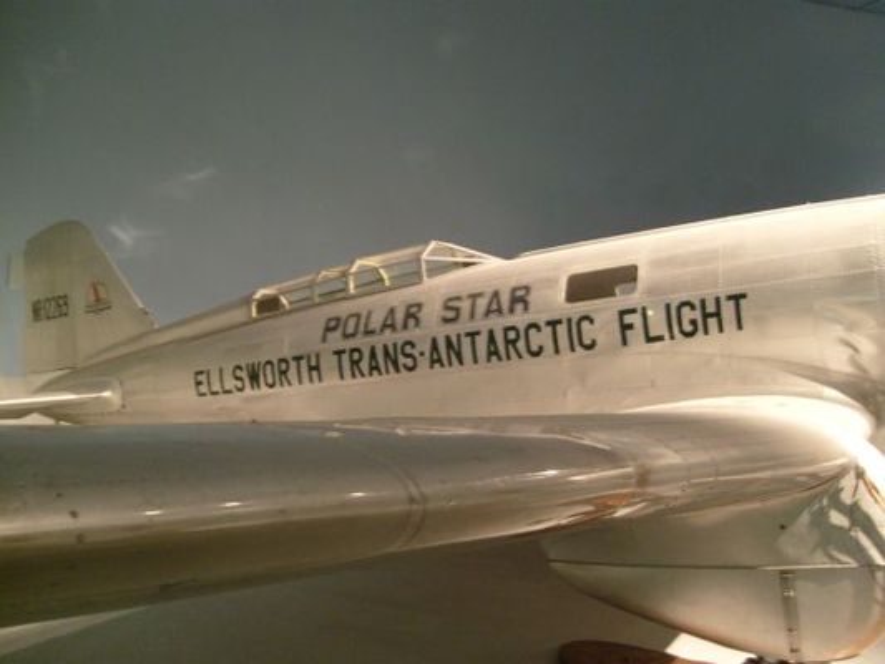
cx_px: 442
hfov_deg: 52.6
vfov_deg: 40.7
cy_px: 332
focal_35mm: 35
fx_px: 895
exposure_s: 1/4
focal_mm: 5.8
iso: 200
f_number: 2.8
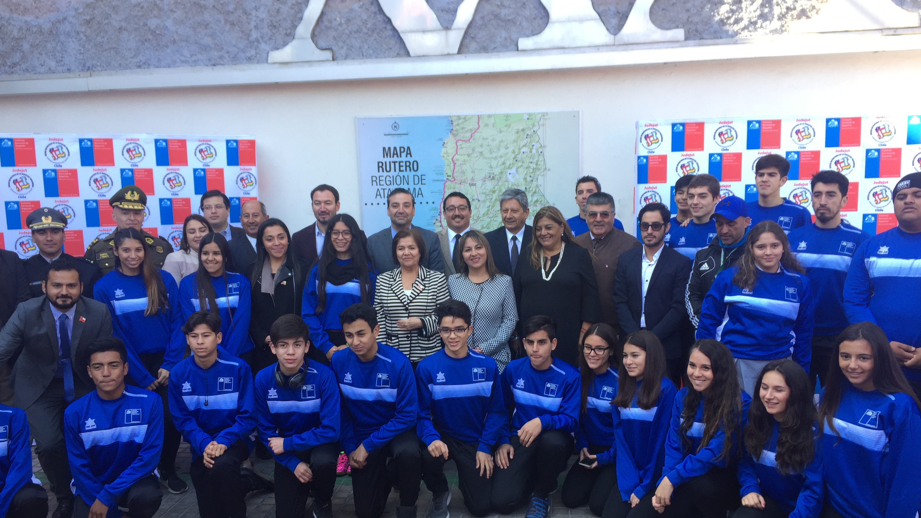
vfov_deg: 36.5
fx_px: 781
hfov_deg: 61.0
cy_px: 319
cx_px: 465
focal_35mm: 32
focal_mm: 4.15
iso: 32
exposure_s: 1/119
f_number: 2.2
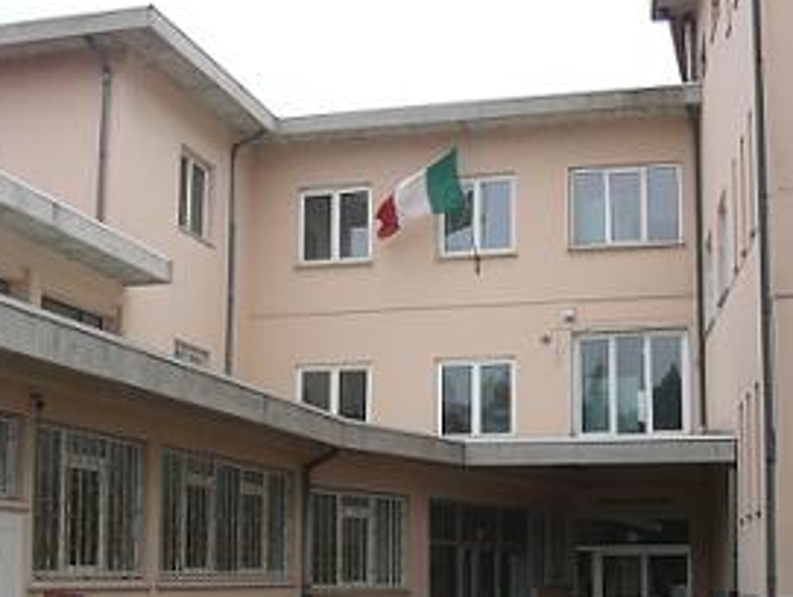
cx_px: 484
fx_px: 1308
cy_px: 427
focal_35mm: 57
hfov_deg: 33.6
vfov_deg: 25.5
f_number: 3.1
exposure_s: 1/160
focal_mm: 6.3
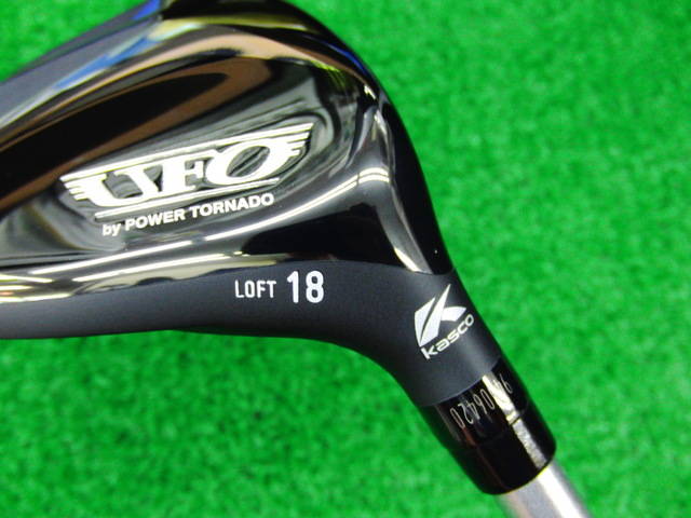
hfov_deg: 50.1
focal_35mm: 37
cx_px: 346
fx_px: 739
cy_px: 259
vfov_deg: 38.7
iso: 400
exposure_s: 1/15
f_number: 3.6
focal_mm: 6.42
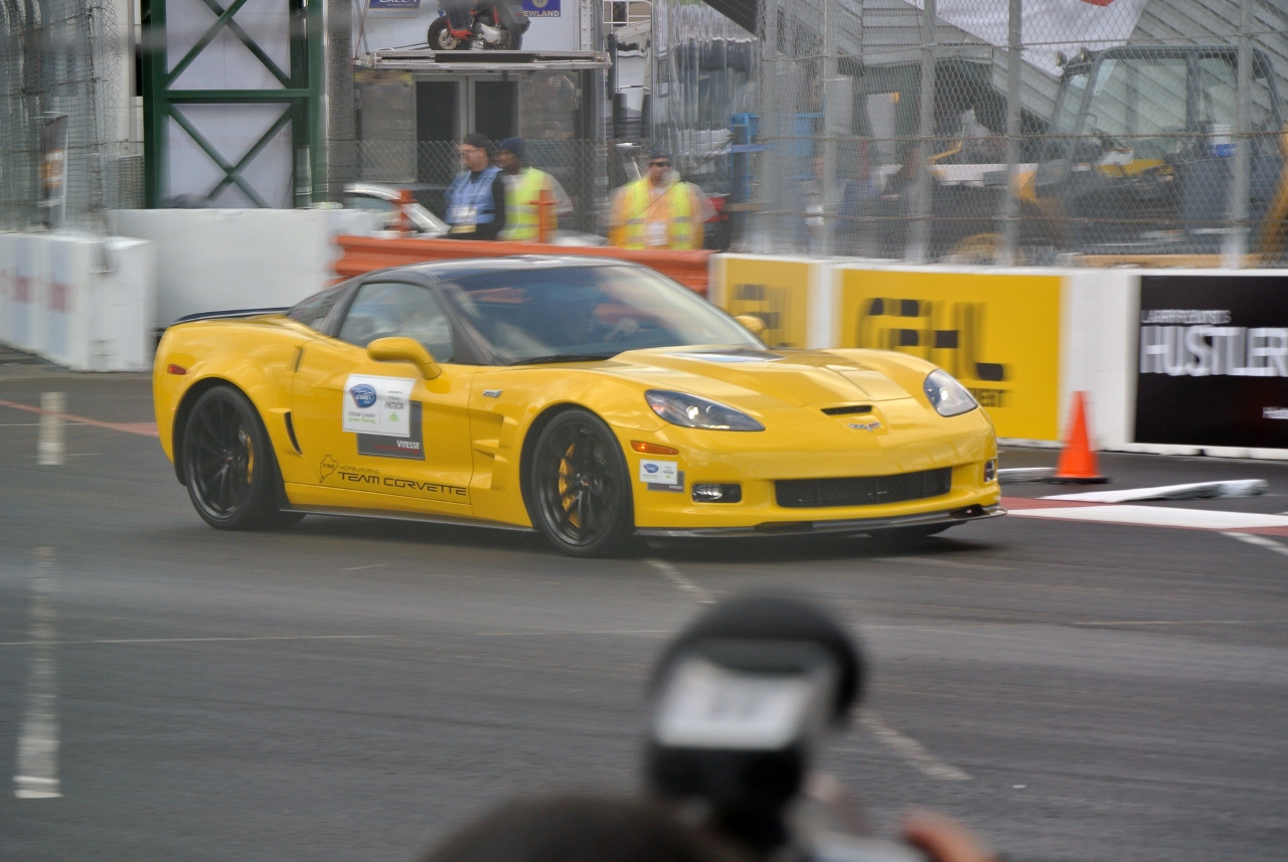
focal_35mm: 172
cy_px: 431
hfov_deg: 11.9
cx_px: 644
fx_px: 6161
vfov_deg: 8.0
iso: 100
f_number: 4.5
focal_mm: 64
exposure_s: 1/200
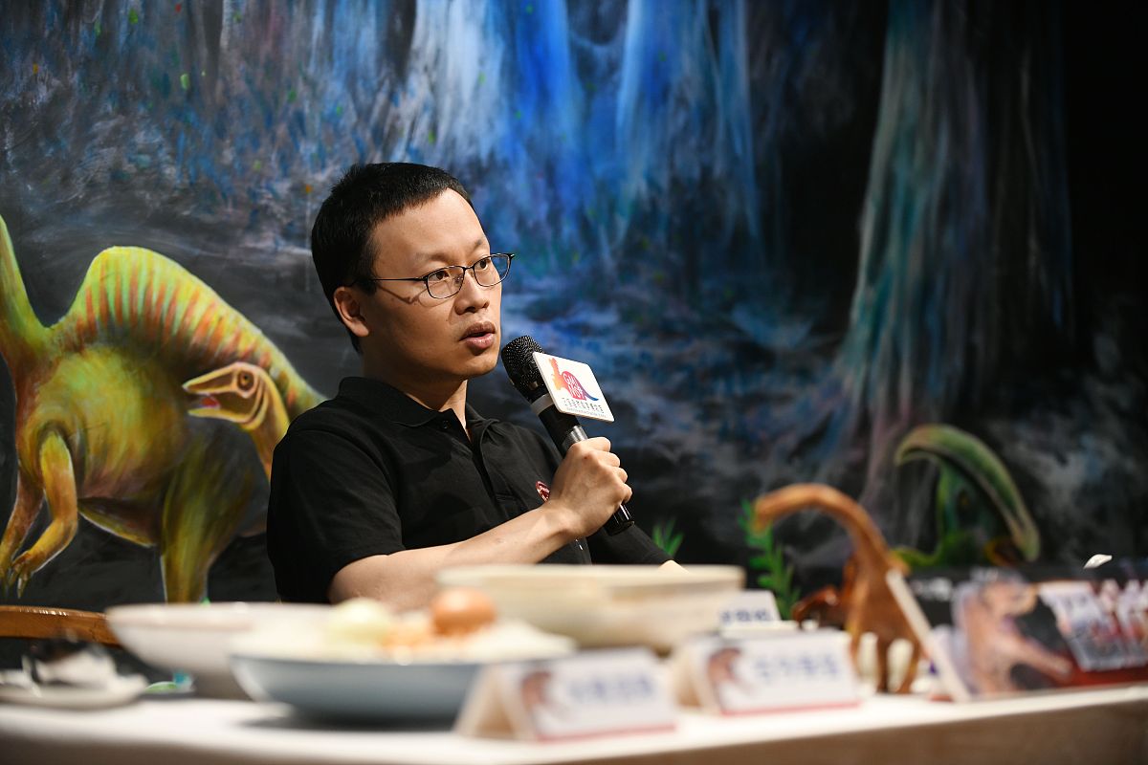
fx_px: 3252
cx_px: 574
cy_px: 382
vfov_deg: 13.4
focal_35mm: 102
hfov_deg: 20.0
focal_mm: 102
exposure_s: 1/320
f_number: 2.8
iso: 1600
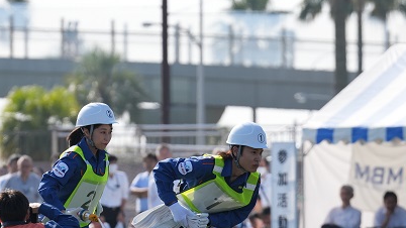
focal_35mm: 469
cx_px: 232
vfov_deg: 2.6
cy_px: 189
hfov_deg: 4.6
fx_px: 5048
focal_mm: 200
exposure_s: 1/2000
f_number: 4
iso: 250
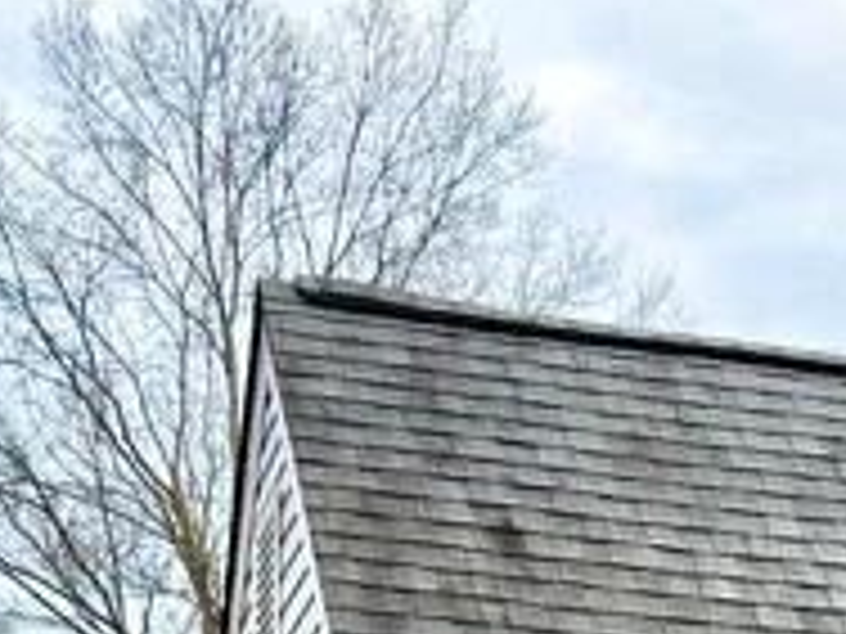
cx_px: 936
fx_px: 3202
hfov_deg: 14.7
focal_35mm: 131
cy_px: 1412
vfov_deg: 10.1
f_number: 1.78
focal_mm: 6.76
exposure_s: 1/3425
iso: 100
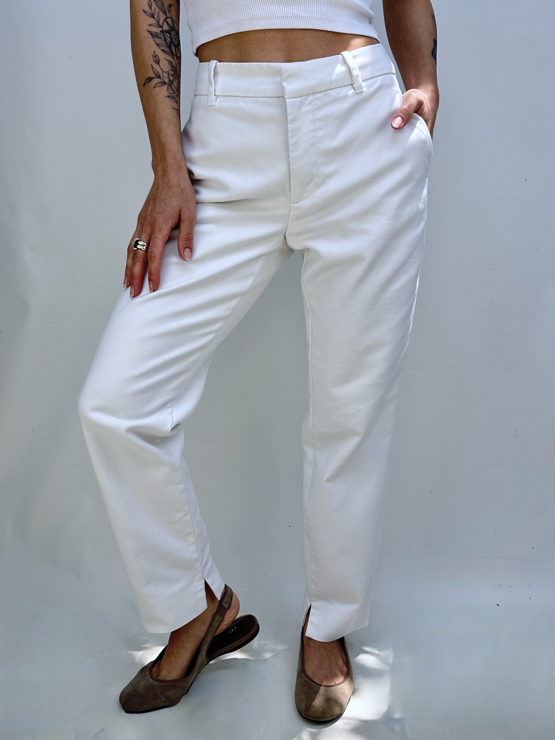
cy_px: 370
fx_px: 513
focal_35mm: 24
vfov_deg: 71.6
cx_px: 278
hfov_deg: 56.8
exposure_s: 1/829
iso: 80
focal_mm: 6.86
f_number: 1.78
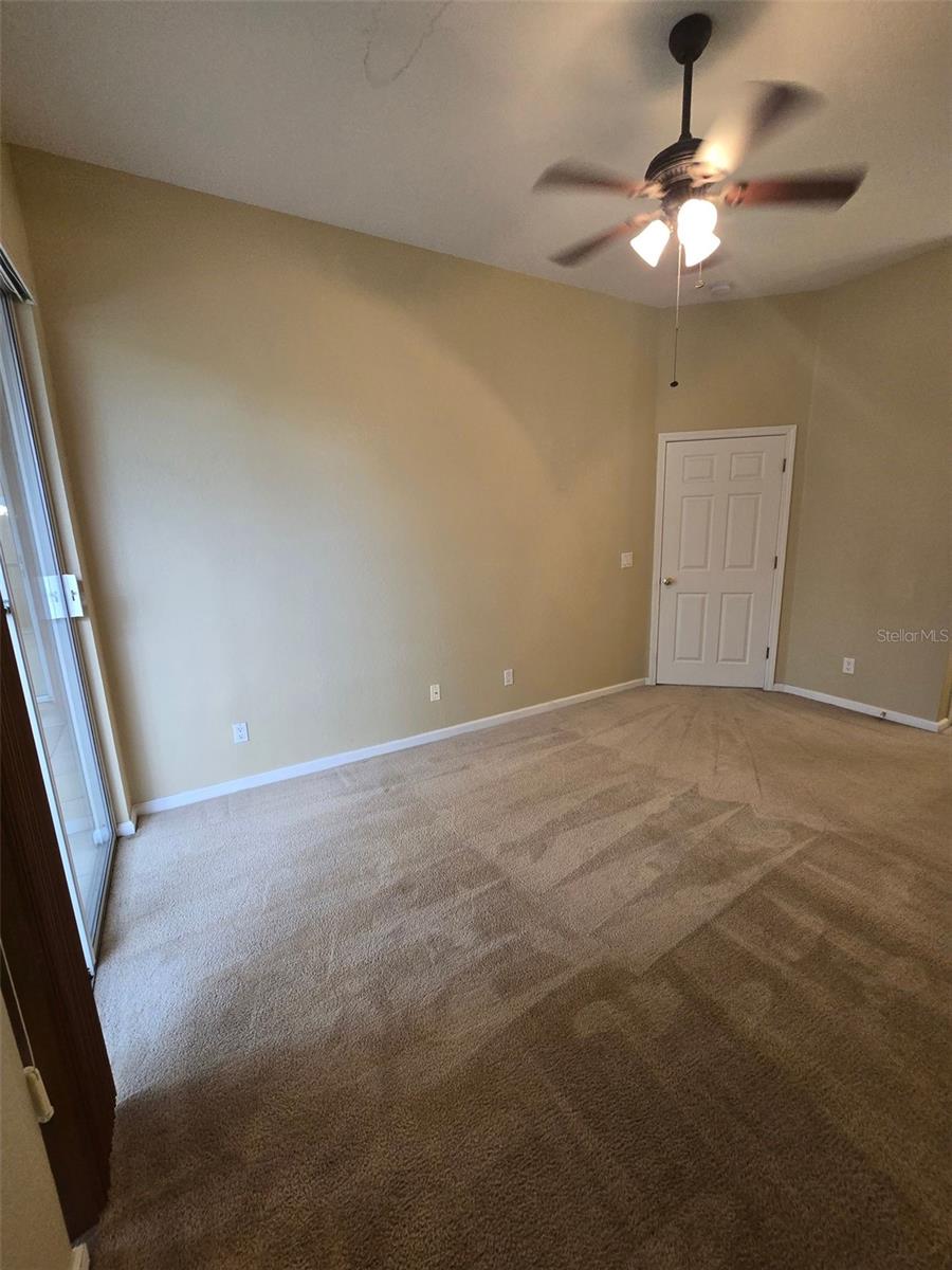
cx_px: 476
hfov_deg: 89.9
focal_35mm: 13
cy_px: 635
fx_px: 477
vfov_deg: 106.2
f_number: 2.2
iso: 200
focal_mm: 2.2
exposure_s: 1/60
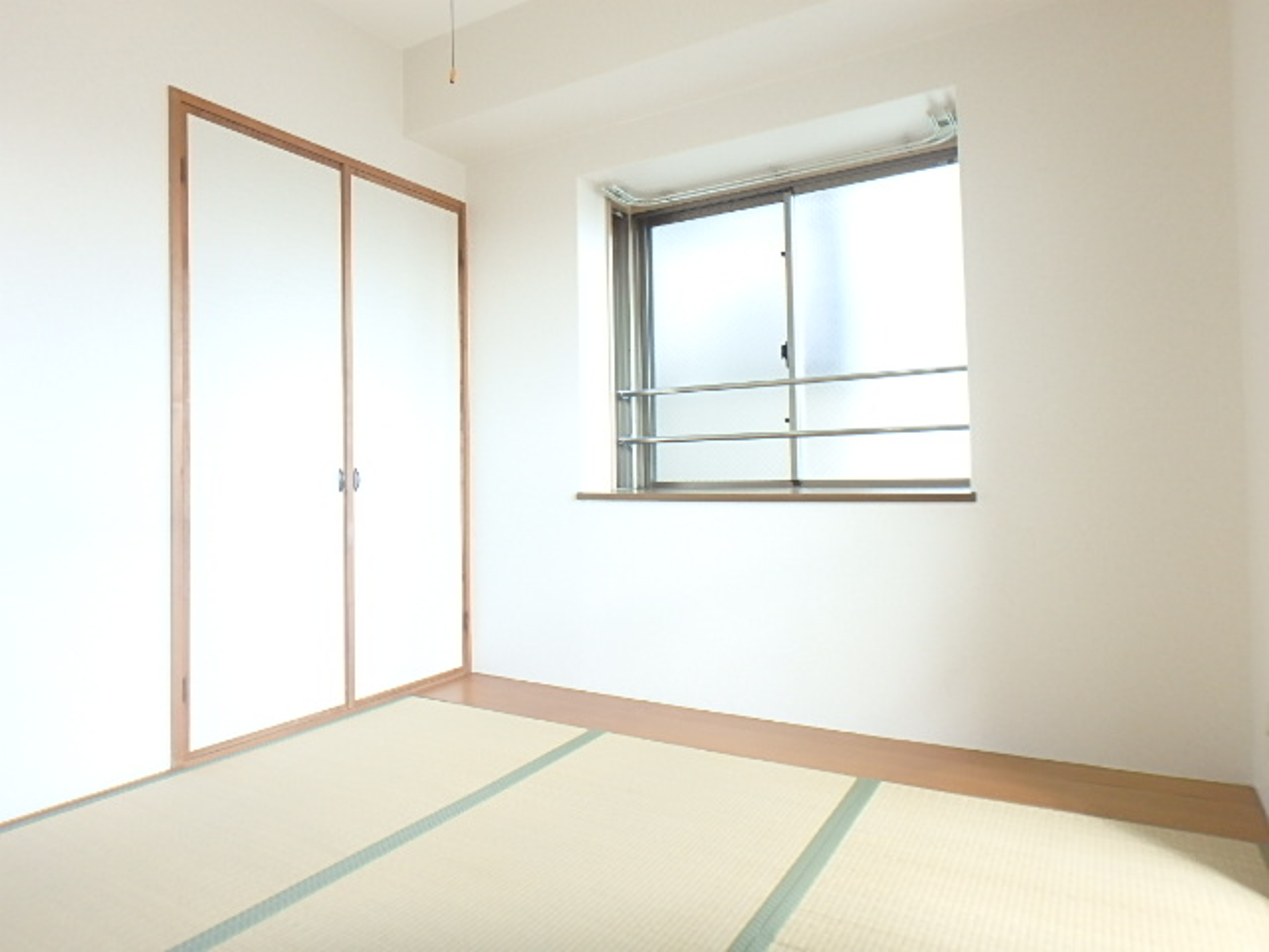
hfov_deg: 79.0
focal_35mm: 21
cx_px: 634
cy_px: 476
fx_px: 770
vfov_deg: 63.4
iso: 200
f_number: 3.5
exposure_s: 1/40
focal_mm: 3.7
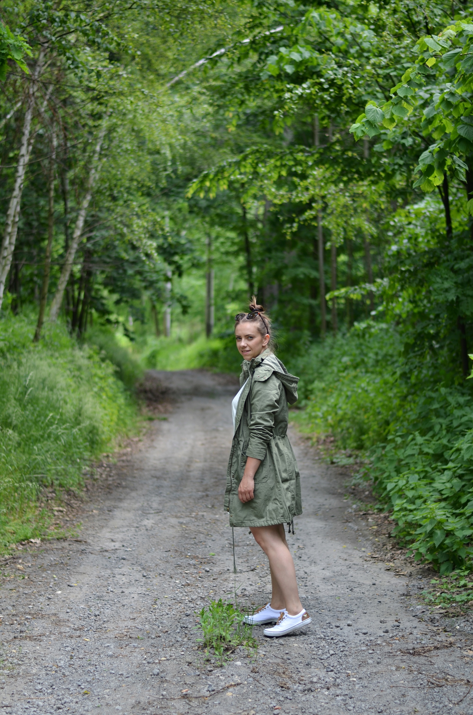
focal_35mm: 75
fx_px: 1485
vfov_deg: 27.0
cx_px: 236
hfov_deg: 18.1
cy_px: 358
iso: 100
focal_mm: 50
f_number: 1.8
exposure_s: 1/1000
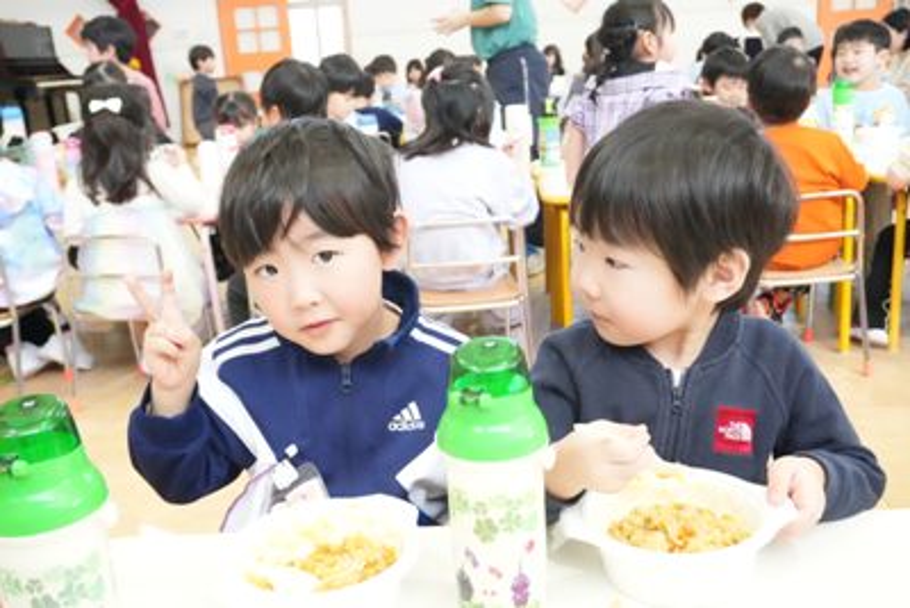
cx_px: 455
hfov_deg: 51.3
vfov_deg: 35.5
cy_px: 304
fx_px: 948
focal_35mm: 38
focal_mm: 25
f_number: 5.6
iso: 10000
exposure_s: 1/756
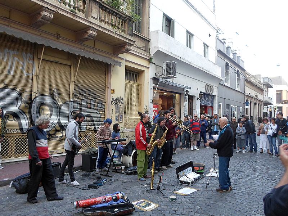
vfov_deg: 54.9
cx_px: 144
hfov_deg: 69.4
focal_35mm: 25
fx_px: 208
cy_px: 108
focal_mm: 4.5
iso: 120
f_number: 2.5
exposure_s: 1/30
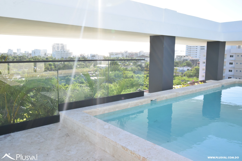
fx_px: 202
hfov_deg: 61.9
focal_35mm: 30
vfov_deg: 43.6
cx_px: 121
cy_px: 80
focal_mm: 20
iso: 800
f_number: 20
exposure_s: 1/125
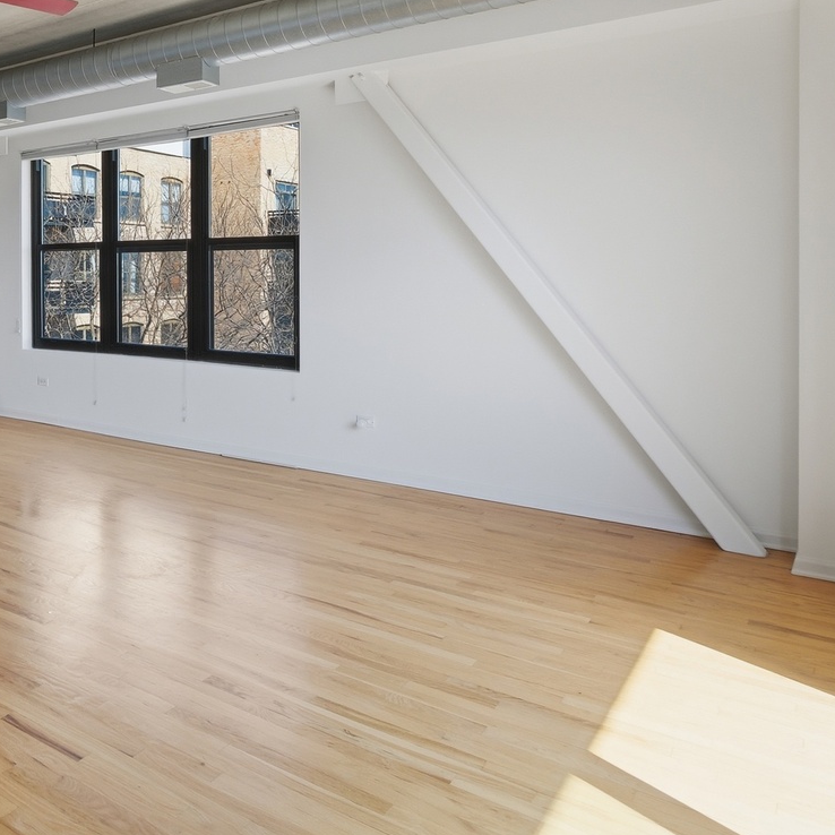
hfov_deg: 50.6
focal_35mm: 28
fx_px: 764
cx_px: 79
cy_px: 274
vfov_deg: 56.0
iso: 640
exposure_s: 1/500
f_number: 7.1
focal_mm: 10
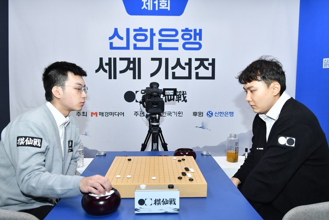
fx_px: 228
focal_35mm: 25
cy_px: 110
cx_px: 164
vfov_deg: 51.3
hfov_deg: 71.5
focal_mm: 17
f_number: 4.5
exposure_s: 1/160
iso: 640
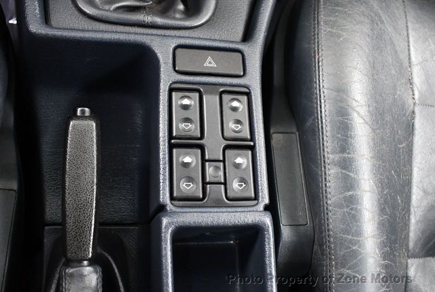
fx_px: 436
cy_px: 146
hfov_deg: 53.1
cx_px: 218
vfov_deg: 37.0
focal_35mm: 36
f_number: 3.5
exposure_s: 1/60
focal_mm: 18
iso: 3600
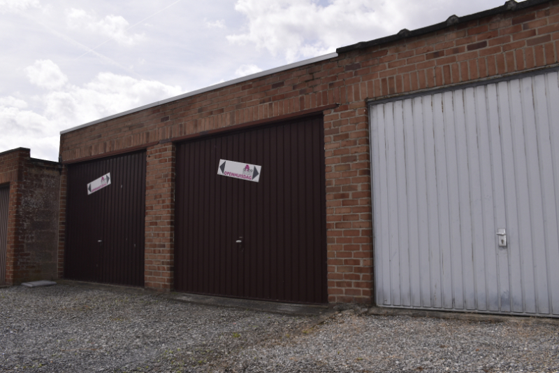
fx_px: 419
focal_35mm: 27
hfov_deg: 67.4
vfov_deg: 47.9
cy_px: 186
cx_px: 280
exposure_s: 1/200
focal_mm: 18
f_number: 10
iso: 100
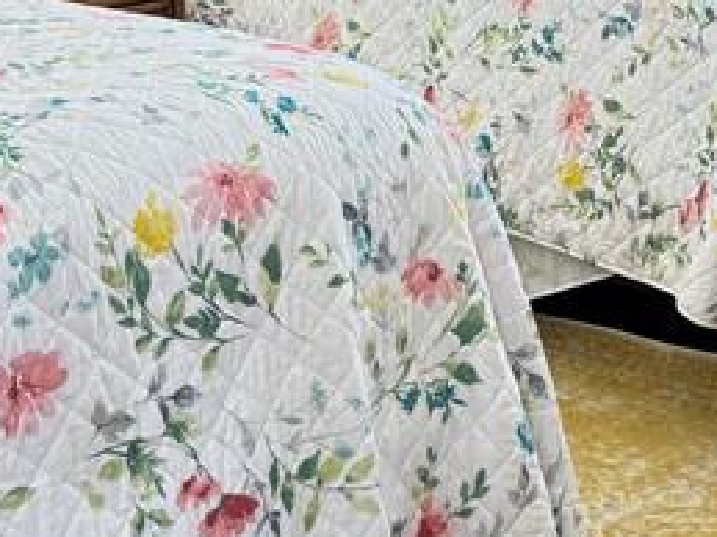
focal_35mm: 95
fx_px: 1967
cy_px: -44
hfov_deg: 20.3
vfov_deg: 15.2
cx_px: 623
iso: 200
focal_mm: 6.86
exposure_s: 1/60
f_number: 1.78
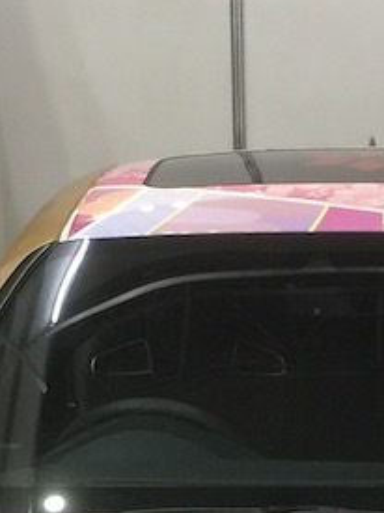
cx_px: 356
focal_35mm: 135
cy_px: 709
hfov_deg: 10.9
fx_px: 1998
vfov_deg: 13.9
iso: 40
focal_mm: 4.15
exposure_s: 1/15
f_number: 2.2
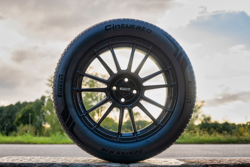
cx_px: 125
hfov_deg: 38.9
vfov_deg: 26.5
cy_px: 83
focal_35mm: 51
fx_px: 354
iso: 64
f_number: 5
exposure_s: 1/100
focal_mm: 50
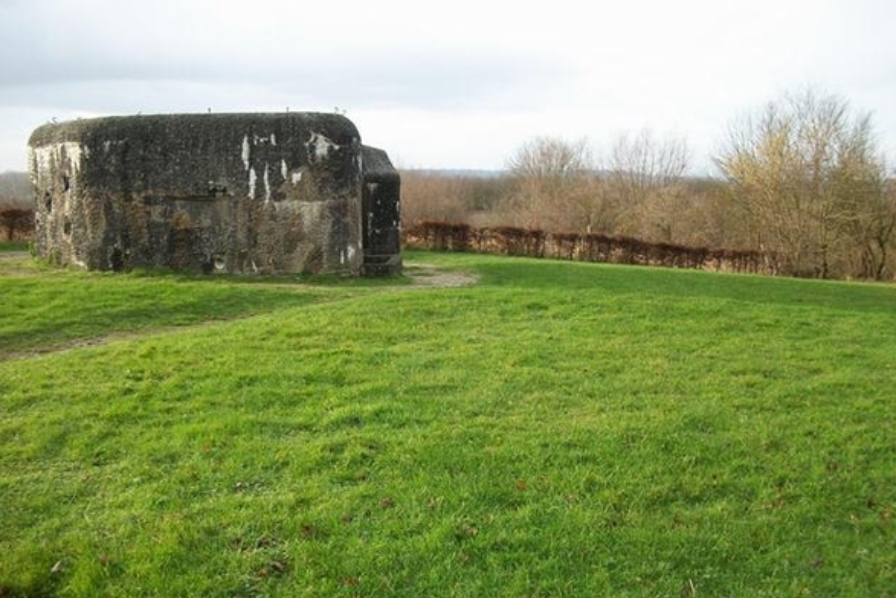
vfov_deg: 38.9
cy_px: 322
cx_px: 443
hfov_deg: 55.8
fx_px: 847
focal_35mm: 34
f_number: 2.9
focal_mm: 5.7
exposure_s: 1/160
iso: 80
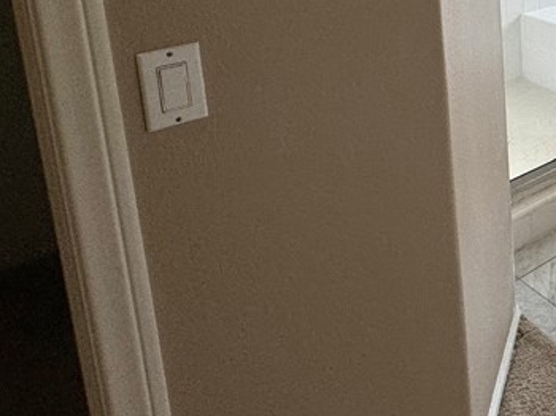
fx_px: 658
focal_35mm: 41
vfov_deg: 30.9
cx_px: 696
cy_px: -52
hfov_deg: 34.6
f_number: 2.2
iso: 100
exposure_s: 1/99
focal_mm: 2.22
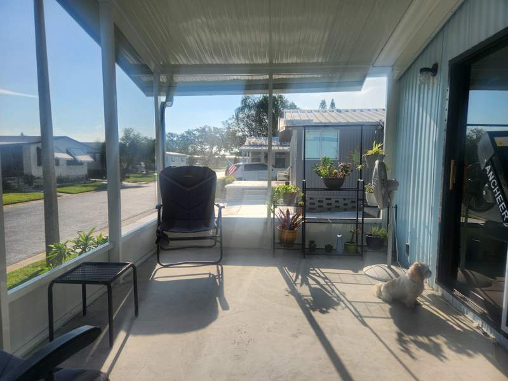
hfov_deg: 73.9
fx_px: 338
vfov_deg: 58.9
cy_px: 190
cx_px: 254
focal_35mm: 23
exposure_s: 1/1199
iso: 20
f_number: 1.8
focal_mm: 5.4
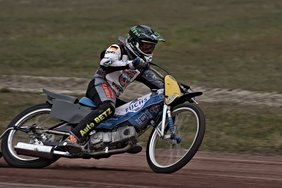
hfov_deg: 4.6
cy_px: 94
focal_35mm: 450
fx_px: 3525
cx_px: 141
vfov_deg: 3.1
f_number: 5.6
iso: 200
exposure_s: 1/500
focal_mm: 300
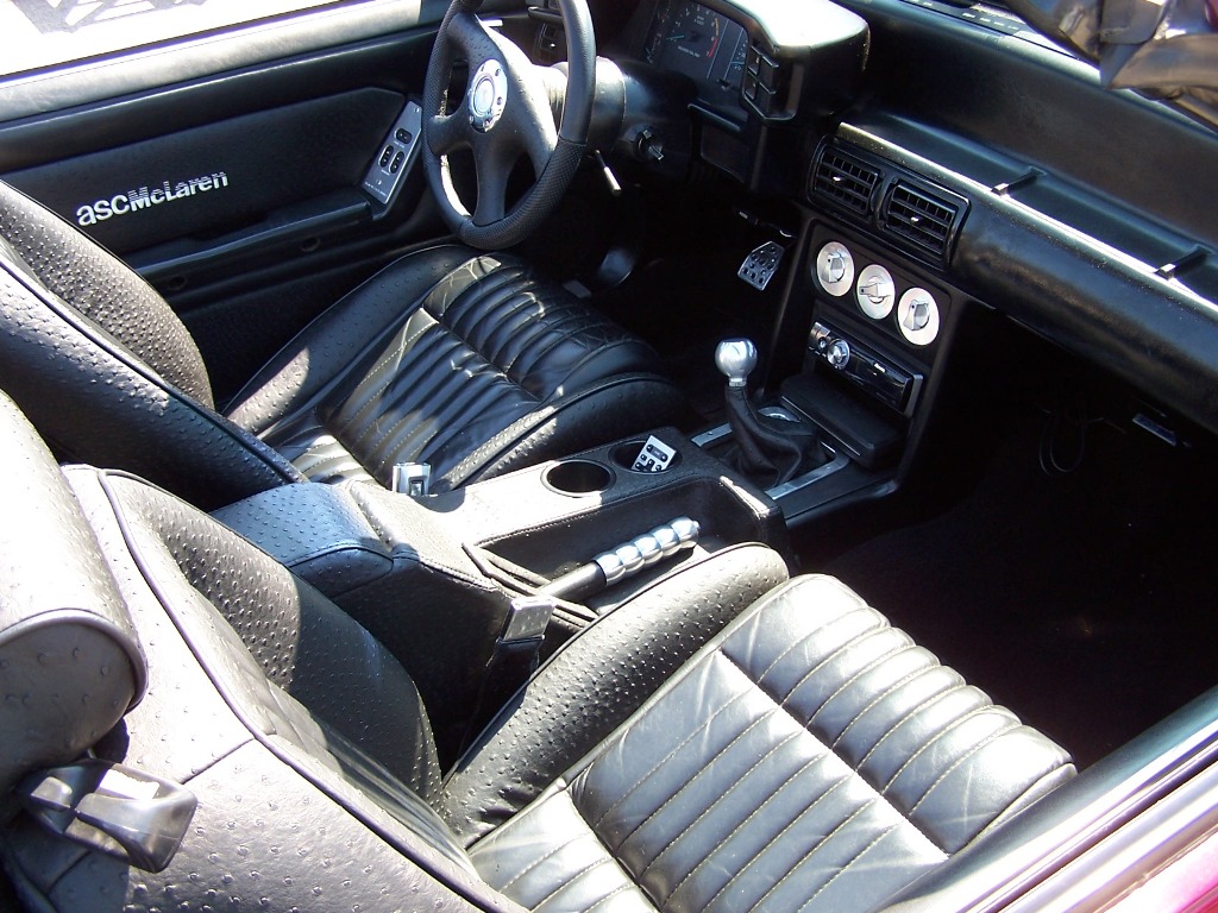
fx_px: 1337
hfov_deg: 49.0
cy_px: 456
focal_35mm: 38
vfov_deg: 37.7
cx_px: 609
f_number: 2.8
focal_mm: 6.3
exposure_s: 1/90
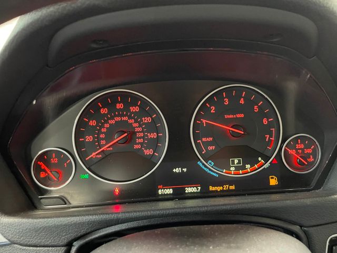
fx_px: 253
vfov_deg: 53.1
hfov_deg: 67.3
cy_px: 126
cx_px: 168
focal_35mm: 26
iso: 640
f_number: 1.6
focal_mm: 4.2
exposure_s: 1/29
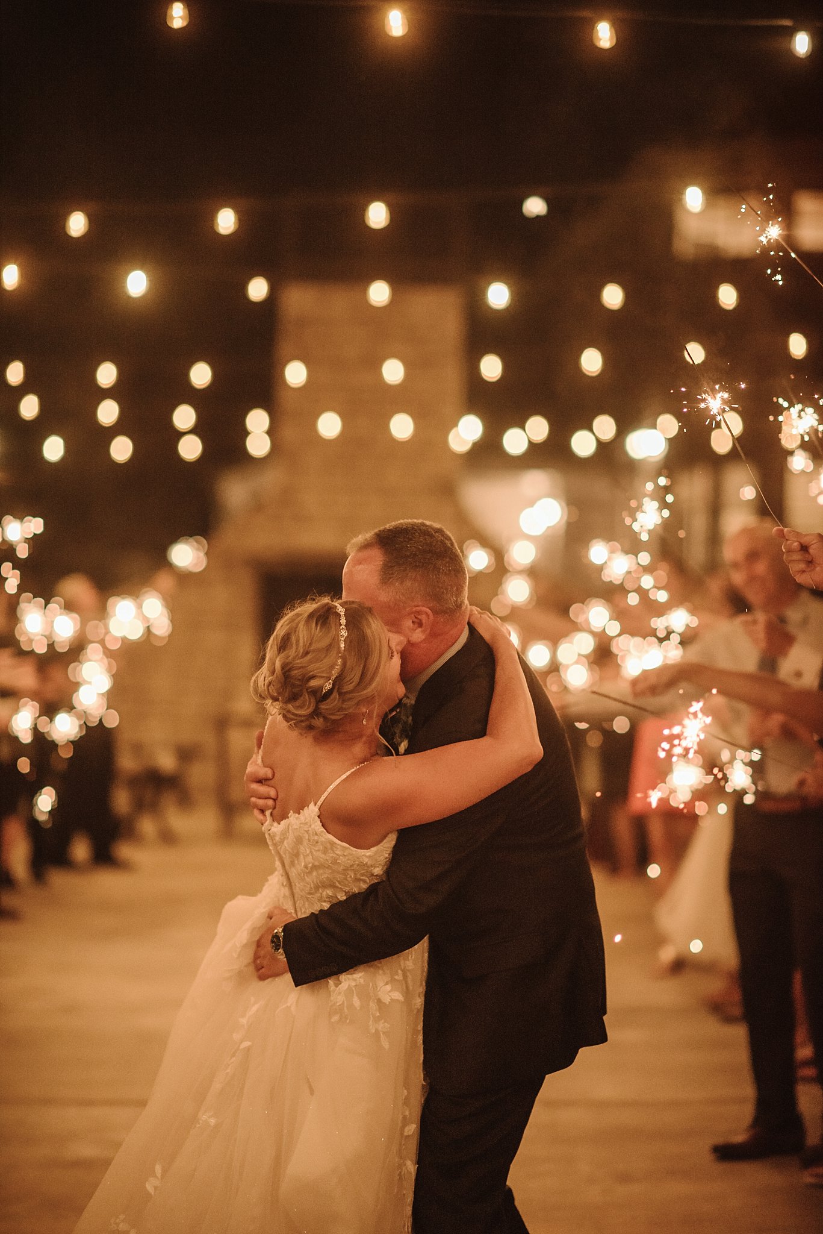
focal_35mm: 85
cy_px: 617
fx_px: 2912
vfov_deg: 23.9
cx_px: 412
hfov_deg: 16.1
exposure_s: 1/500
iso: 1600
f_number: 1.8
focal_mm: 85
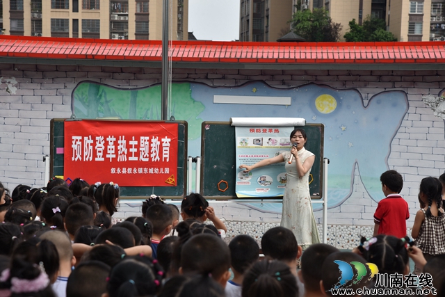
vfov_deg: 14.4
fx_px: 1174
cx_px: 222
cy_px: 148
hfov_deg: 21.5
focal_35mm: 95
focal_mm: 95
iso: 250
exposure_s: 1/320
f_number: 9
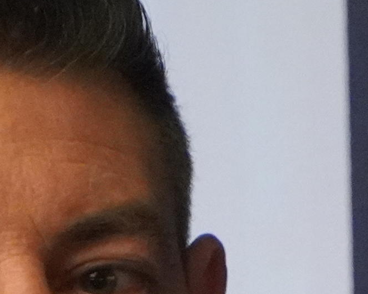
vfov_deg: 1.4
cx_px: 563
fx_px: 12193
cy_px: 698
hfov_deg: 1.7
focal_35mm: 1120
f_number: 4
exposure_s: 1/200
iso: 5000
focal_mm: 105
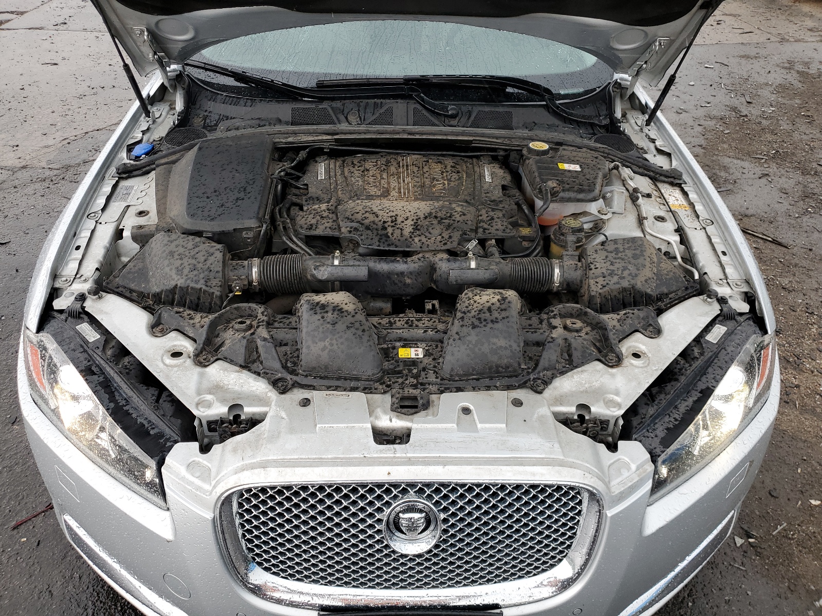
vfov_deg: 53.1
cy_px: 308
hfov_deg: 67.3
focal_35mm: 26
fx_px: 617
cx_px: 411
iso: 50
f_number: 1.5
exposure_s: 1/120
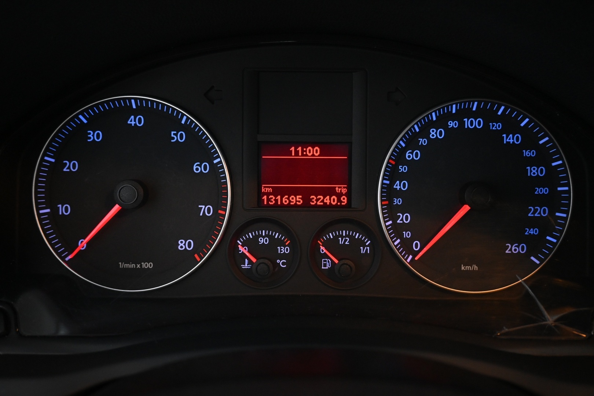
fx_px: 483
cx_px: 297
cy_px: 198
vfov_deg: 44.6
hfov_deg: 63.2
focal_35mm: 29
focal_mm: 19.5
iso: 2000
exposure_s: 1/30
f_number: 3.8
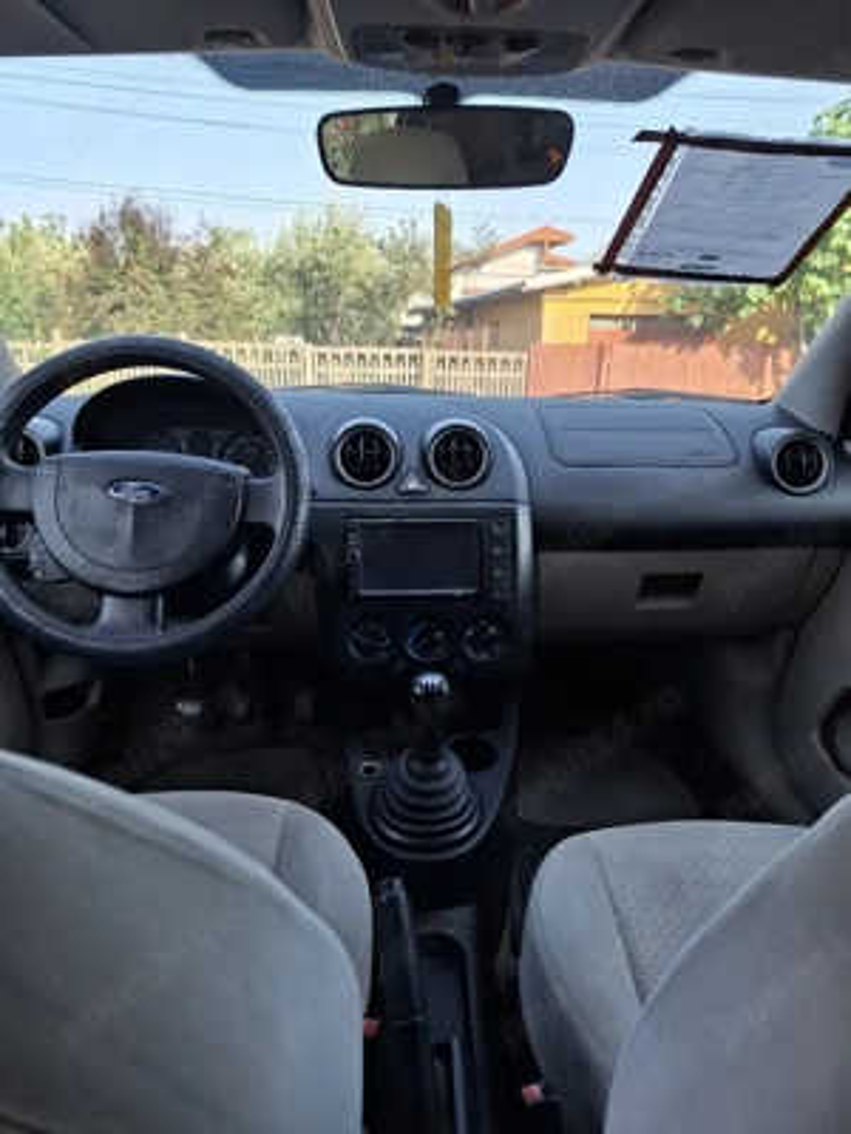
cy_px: 567
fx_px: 754
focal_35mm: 23
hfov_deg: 58.9
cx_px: 426
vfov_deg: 73.9
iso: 50
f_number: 1.8
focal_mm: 5.54
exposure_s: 1/204
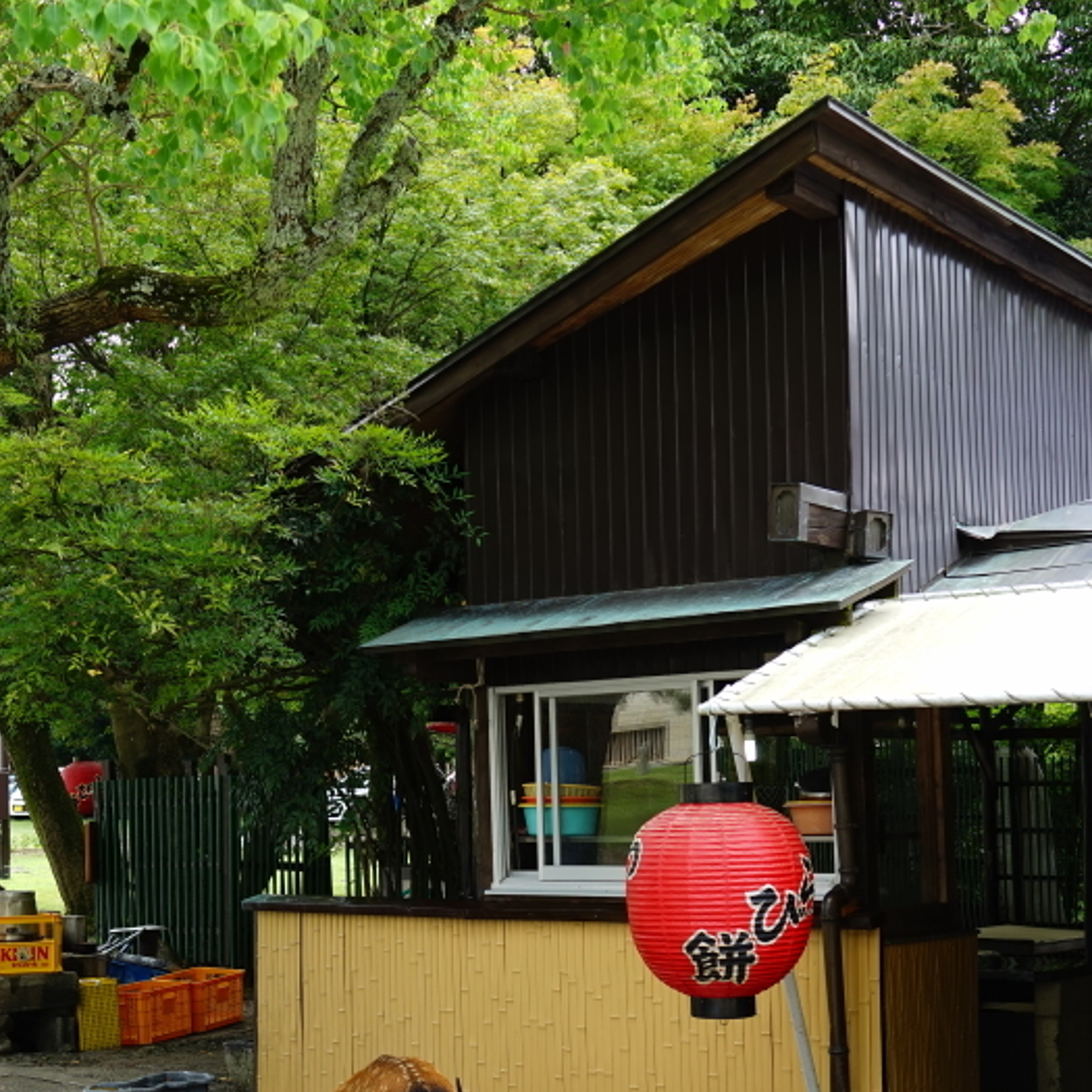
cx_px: 379
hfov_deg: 29.4
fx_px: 2070
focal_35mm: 58
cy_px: 704
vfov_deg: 29.4
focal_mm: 35
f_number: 5.6
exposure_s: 1/50
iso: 50
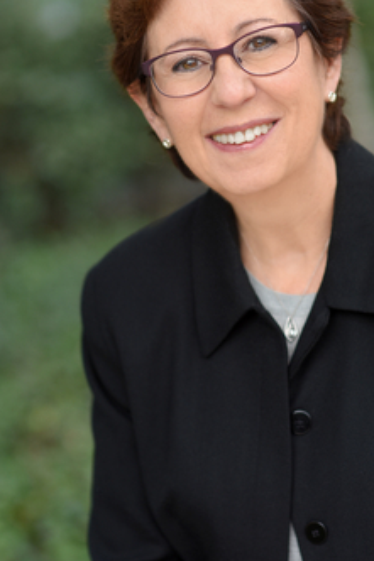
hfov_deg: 11.1
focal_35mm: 123
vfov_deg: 16.7
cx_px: 249
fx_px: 1919
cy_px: 269
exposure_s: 1/320
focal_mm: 85
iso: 320
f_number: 2.5
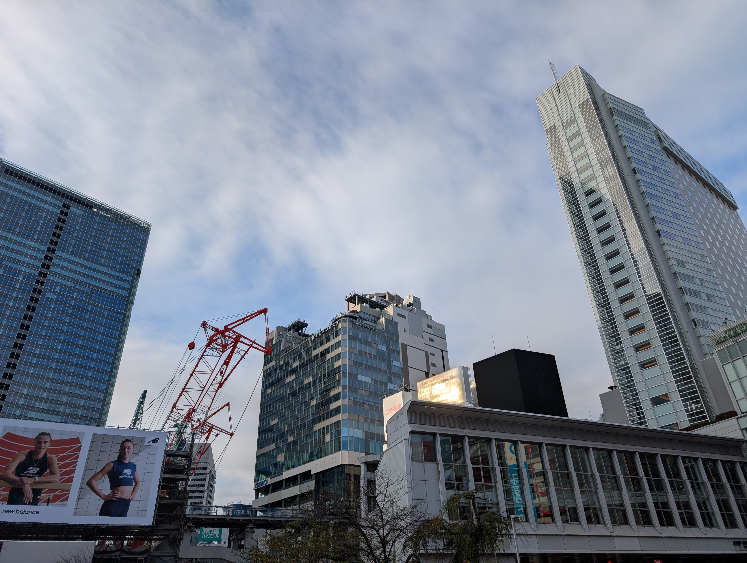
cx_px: 374
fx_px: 519
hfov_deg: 71.5
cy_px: 282
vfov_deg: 56.9
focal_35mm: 24
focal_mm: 6.9
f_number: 1.68
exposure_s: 1/12195
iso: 24
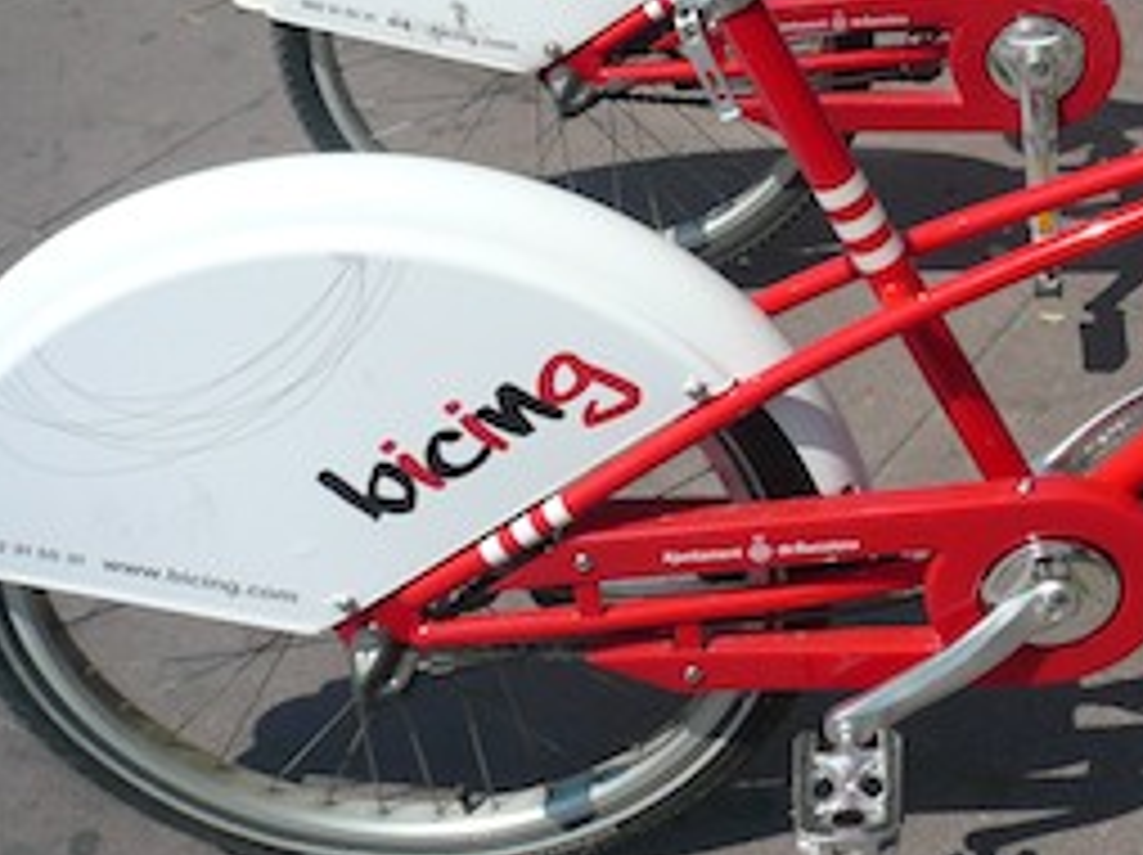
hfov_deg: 29.2
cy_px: 101
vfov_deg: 22.7
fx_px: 2078
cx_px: 1084
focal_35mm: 63
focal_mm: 5.2
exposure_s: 1/320
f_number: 9
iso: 100
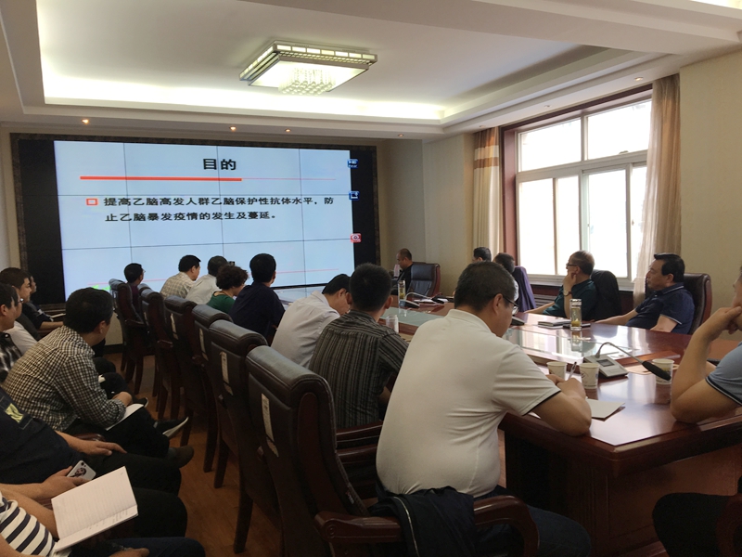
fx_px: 622
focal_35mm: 29
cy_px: 278
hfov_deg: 61.7
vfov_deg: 48.2
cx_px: 371
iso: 25
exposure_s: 1/50
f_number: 2.2
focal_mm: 4.15
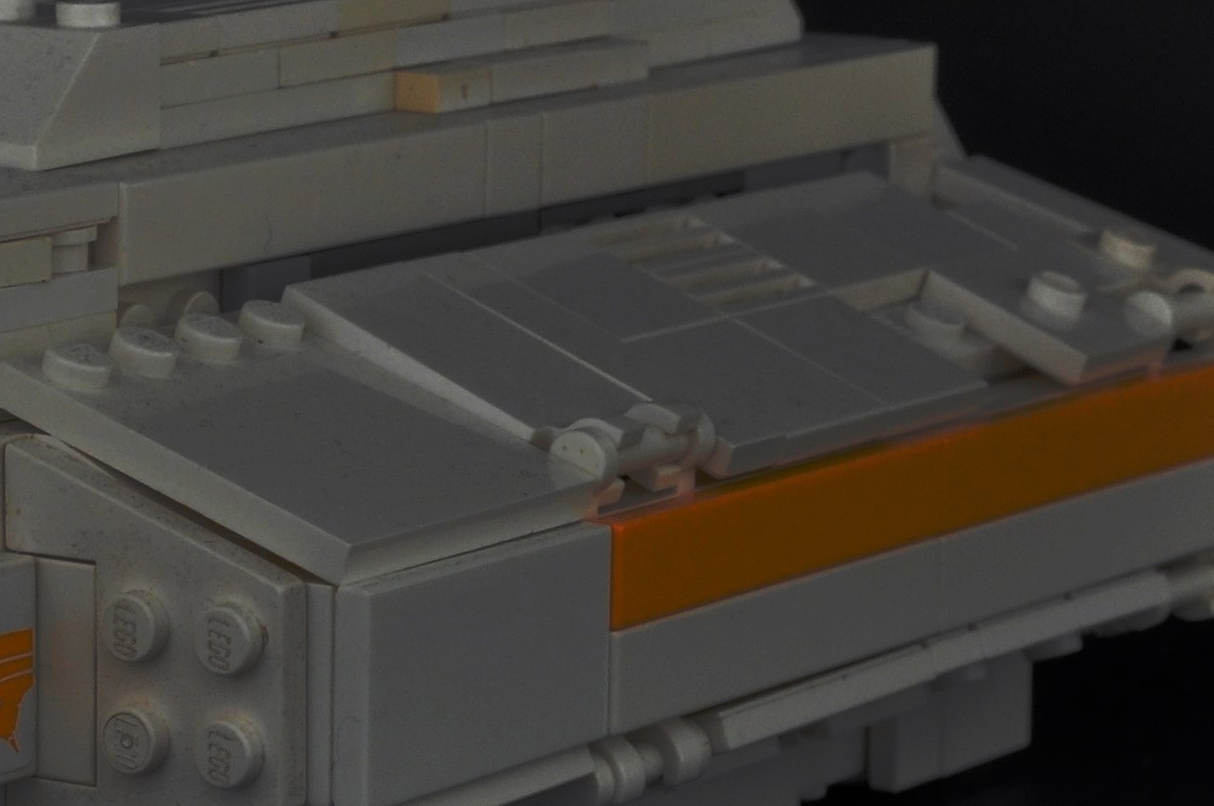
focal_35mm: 130
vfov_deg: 10.5
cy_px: 449
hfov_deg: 15.6
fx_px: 4378
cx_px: 74
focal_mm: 38
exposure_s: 1
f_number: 13
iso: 800
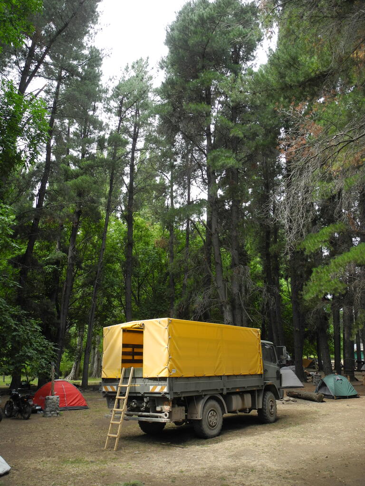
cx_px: 182
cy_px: 243
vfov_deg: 63.4
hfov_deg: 49.7
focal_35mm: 28
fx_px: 394
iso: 100
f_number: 2.8
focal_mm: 6
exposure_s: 1/200
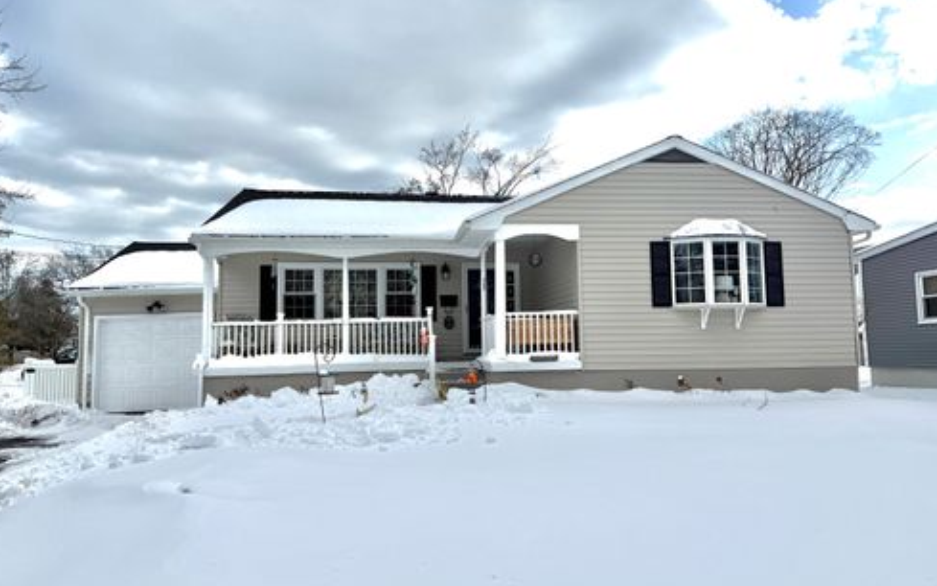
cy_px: 290
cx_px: 466
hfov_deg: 70.4
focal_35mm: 26
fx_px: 664
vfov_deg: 47.6
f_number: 1.78
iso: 100
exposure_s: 1/14286
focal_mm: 6.76
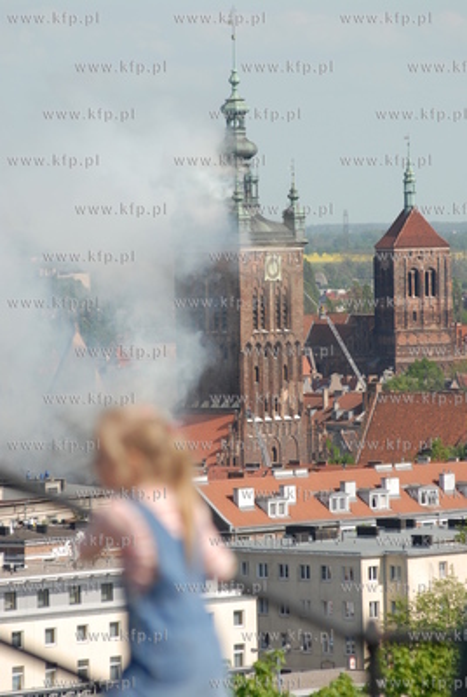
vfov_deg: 6.9
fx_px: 5817
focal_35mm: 300
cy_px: 348
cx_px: 234
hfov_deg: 4.6
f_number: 5
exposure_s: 1/500
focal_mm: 200
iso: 100
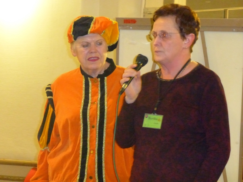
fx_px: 1355
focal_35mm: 193
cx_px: 122
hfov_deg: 10.2
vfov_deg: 7.7
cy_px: 91
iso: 1600
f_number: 5.4
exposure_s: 1/8
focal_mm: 31.3
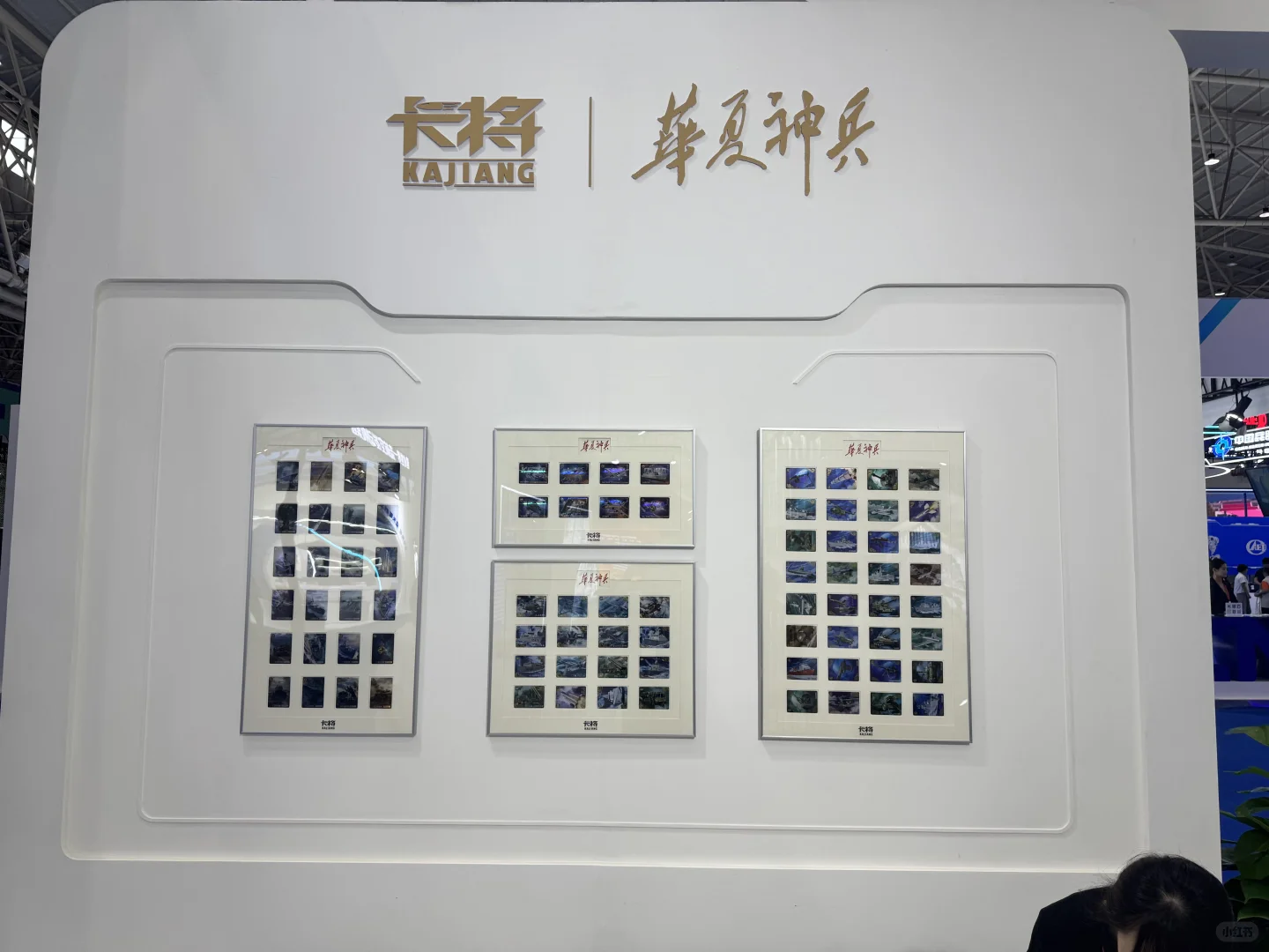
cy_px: 476
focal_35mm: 24
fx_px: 880
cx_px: 634
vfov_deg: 56.8
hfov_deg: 71.6
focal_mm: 6.76
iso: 64
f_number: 1.78
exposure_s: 1/268
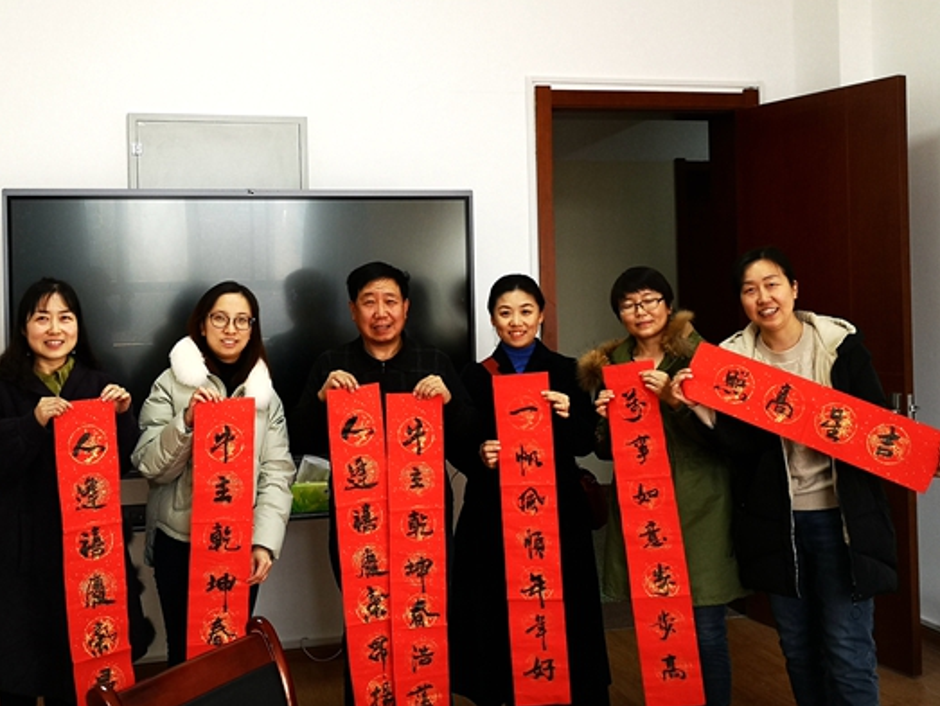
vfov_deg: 35.0
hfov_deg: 45.6
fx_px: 1114
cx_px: 399
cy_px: 275
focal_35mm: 41
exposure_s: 1/100
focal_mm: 3.95
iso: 80
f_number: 1.8
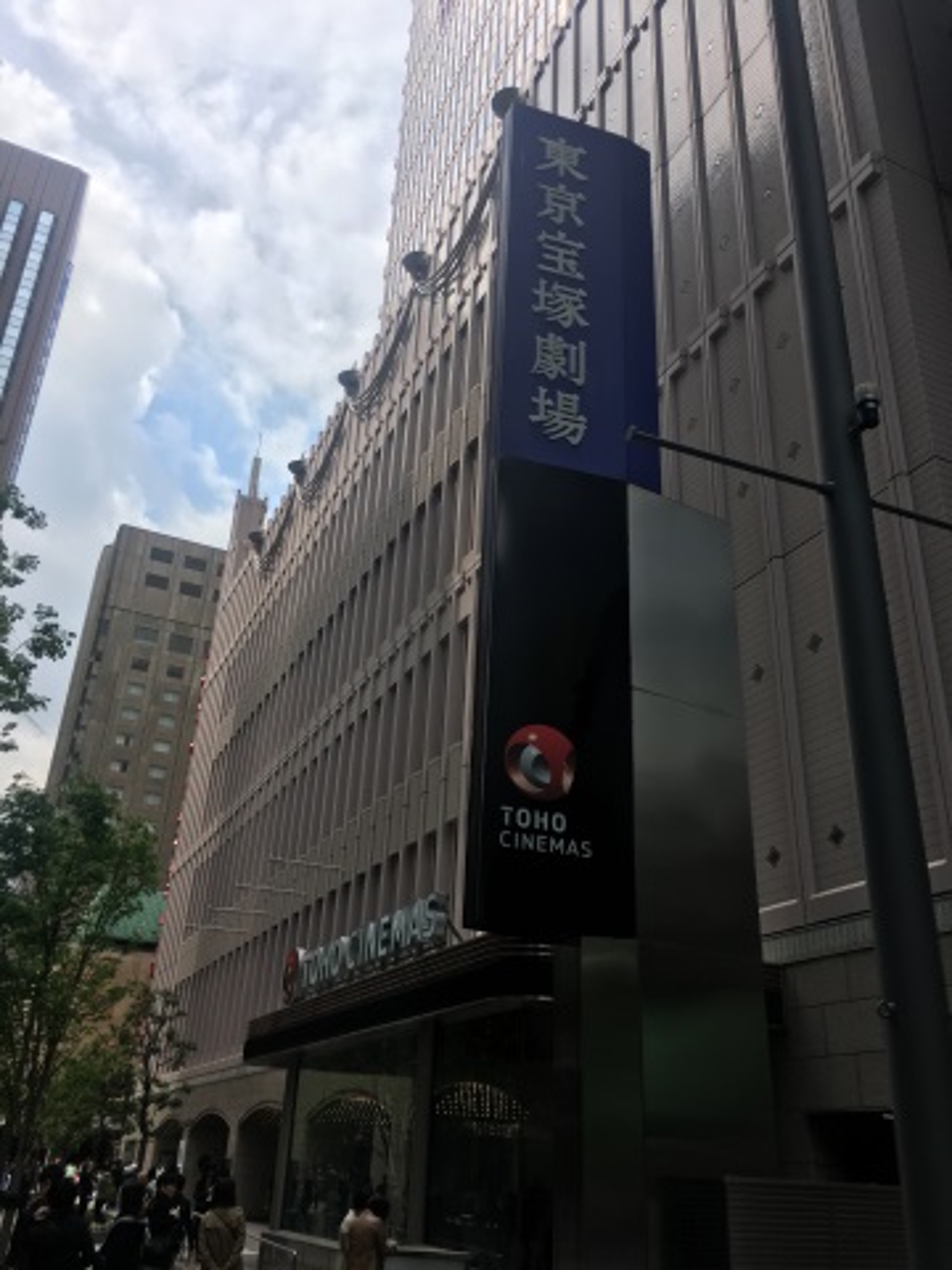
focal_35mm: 29
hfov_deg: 48.2
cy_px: 635
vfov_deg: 61.7
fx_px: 1063
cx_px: 476
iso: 25
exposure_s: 1/1374
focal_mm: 4.15
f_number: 2.2
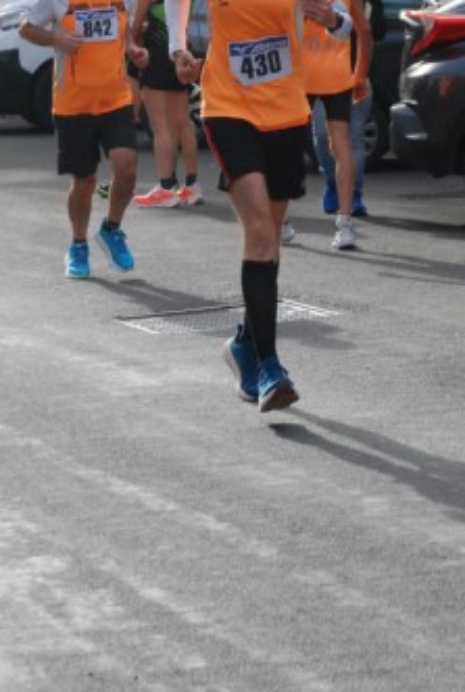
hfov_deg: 7.3
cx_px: 255
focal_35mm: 190
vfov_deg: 10.8
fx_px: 3662
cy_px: 200
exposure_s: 1/1250
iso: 1000
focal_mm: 70
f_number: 5.6
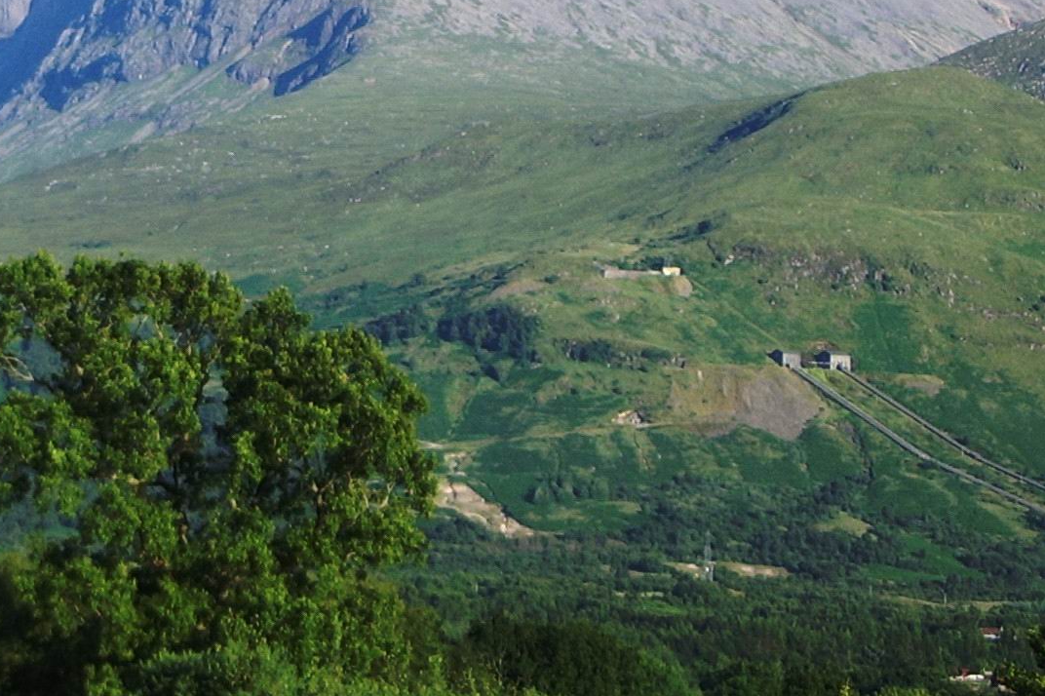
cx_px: 50
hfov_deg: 12.8
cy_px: 135
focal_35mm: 159
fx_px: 4614
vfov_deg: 8.6
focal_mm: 12.2
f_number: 3.9
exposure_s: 1/250
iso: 50
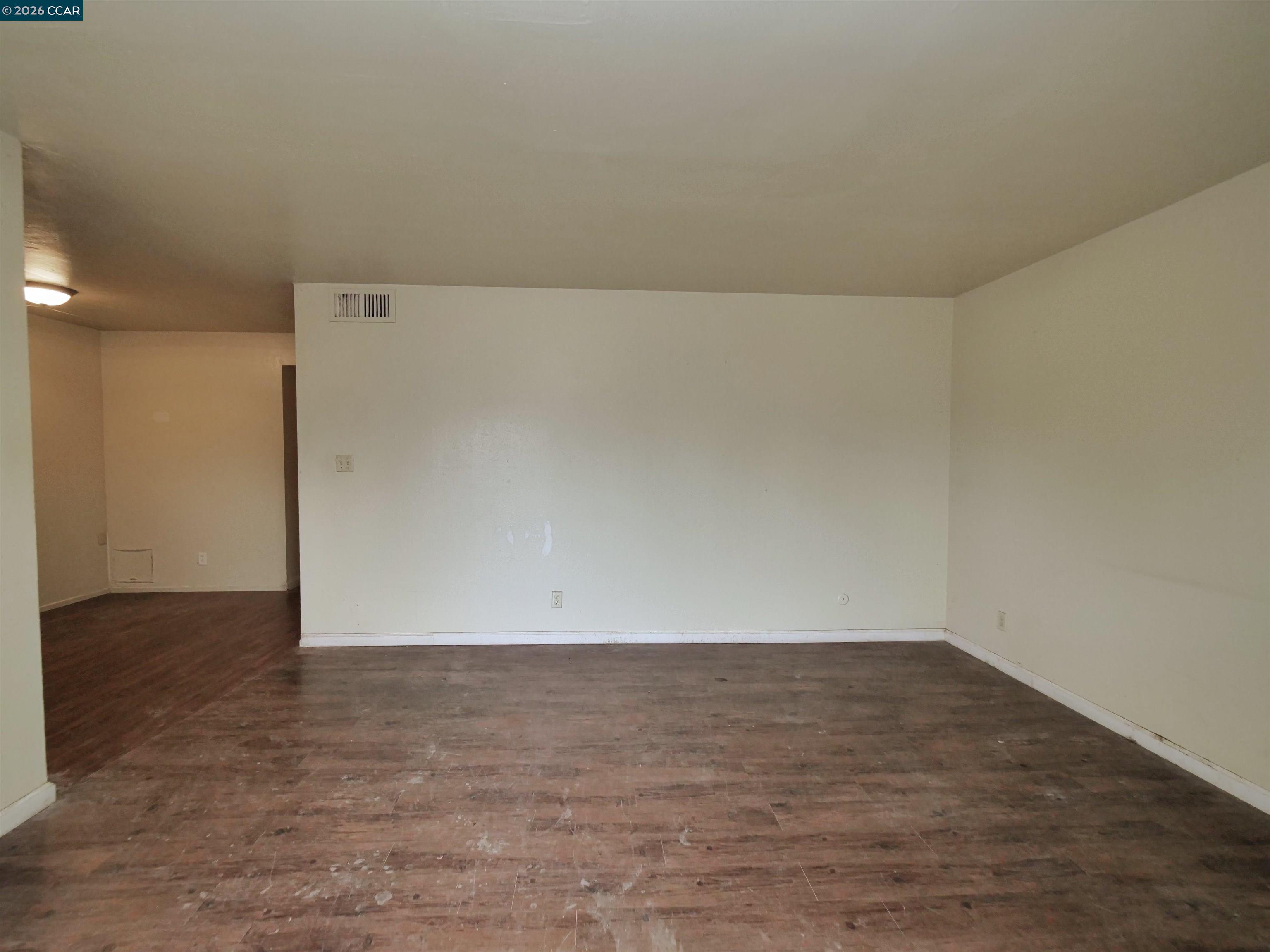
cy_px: 476
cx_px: 635
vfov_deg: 85.7
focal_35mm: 14
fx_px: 514
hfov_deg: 102.1
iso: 800
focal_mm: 7
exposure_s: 1/160
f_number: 4
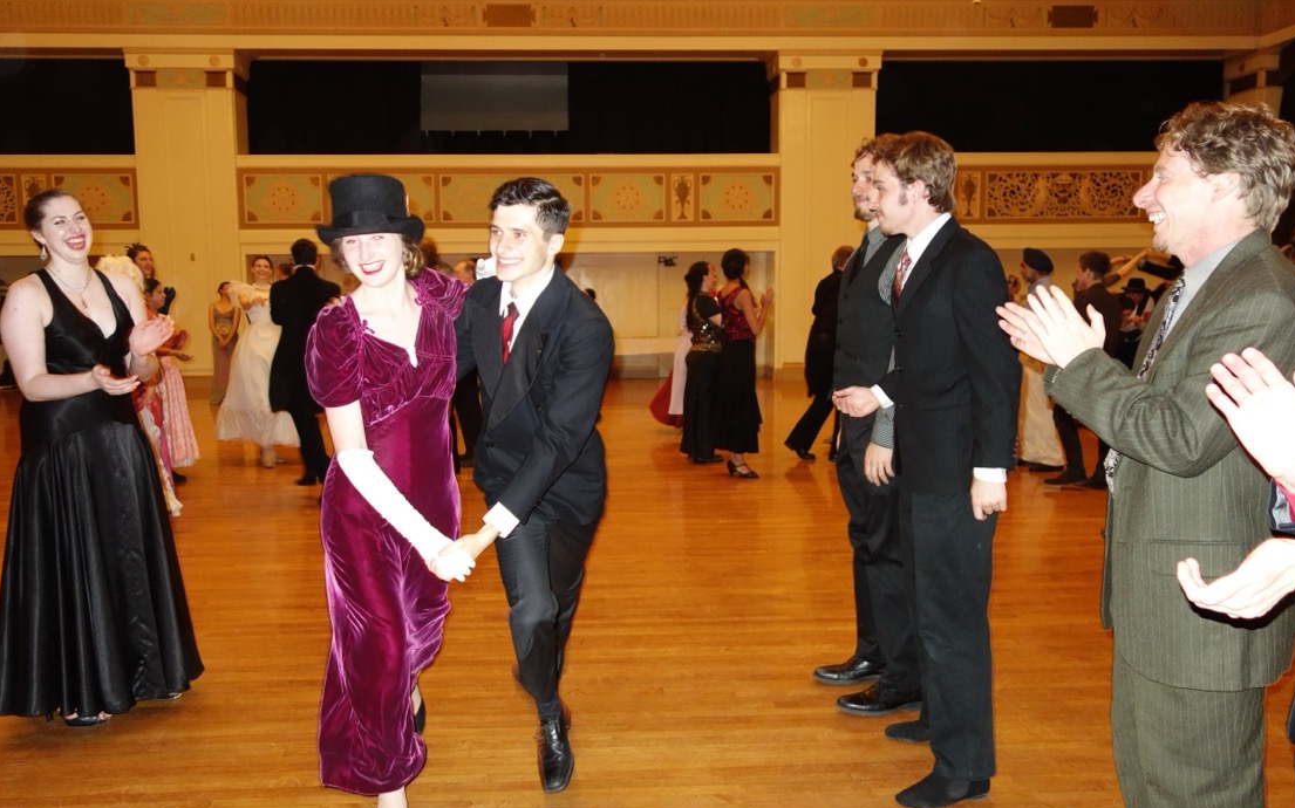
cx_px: 607
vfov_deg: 40.6
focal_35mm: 31
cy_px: 430
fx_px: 1094
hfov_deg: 61.2
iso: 500
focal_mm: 10.4
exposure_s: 1/80
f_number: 1.8
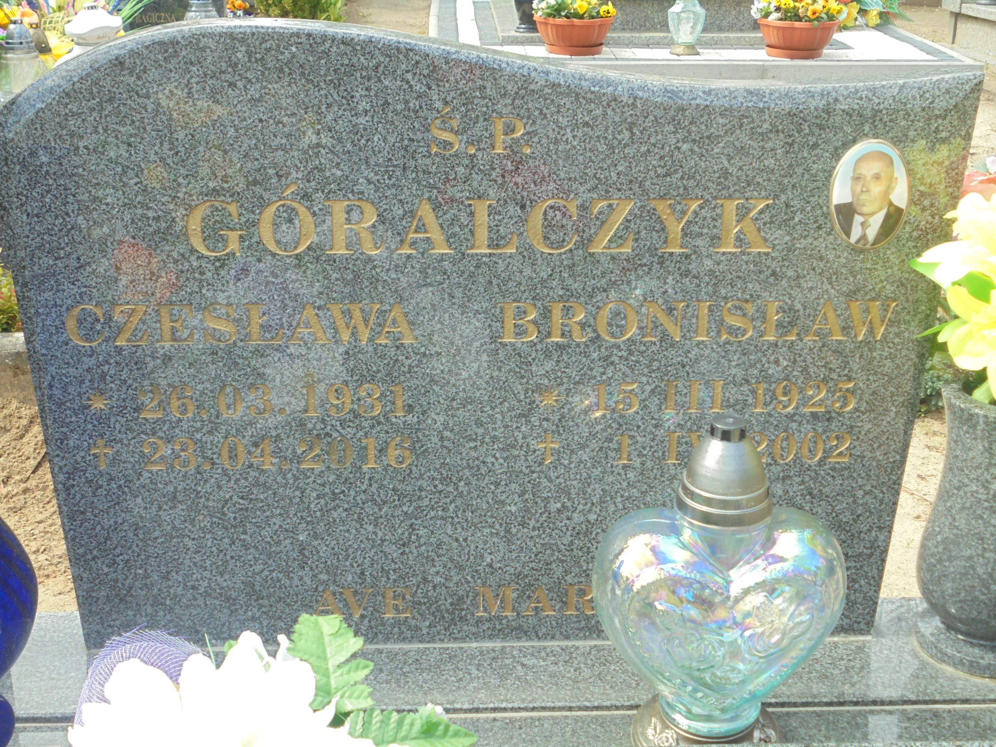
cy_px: 374
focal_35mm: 49
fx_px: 1410
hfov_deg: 38.9
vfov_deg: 29.7
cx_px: 498
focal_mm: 8.9
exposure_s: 1/160
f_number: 4.8
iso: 160
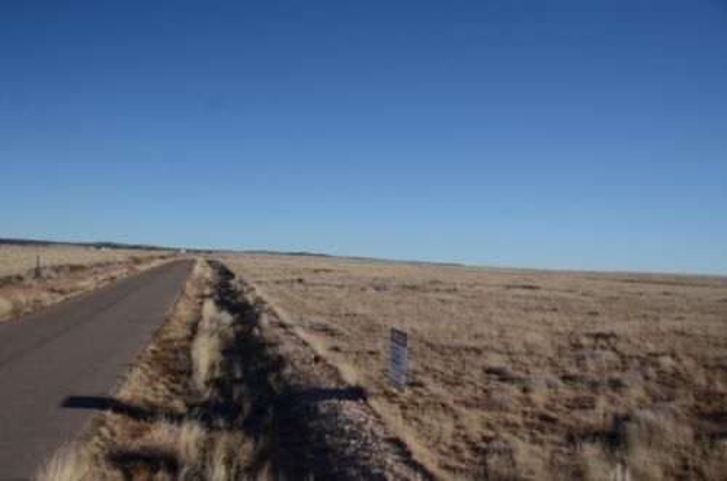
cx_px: 364
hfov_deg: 53.2
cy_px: 240
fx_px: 725
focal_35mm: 36
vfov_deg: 36.7
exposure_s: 1/8000
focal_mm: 24
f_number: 3.8
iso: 400
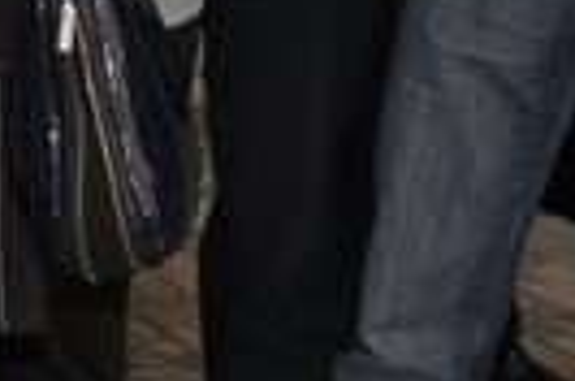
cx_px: -713
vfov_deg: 6.0
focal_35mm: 220
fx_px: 3506
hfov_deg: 8.7
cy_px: -511
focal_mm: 30
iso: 400
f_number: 11
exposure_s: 1/160
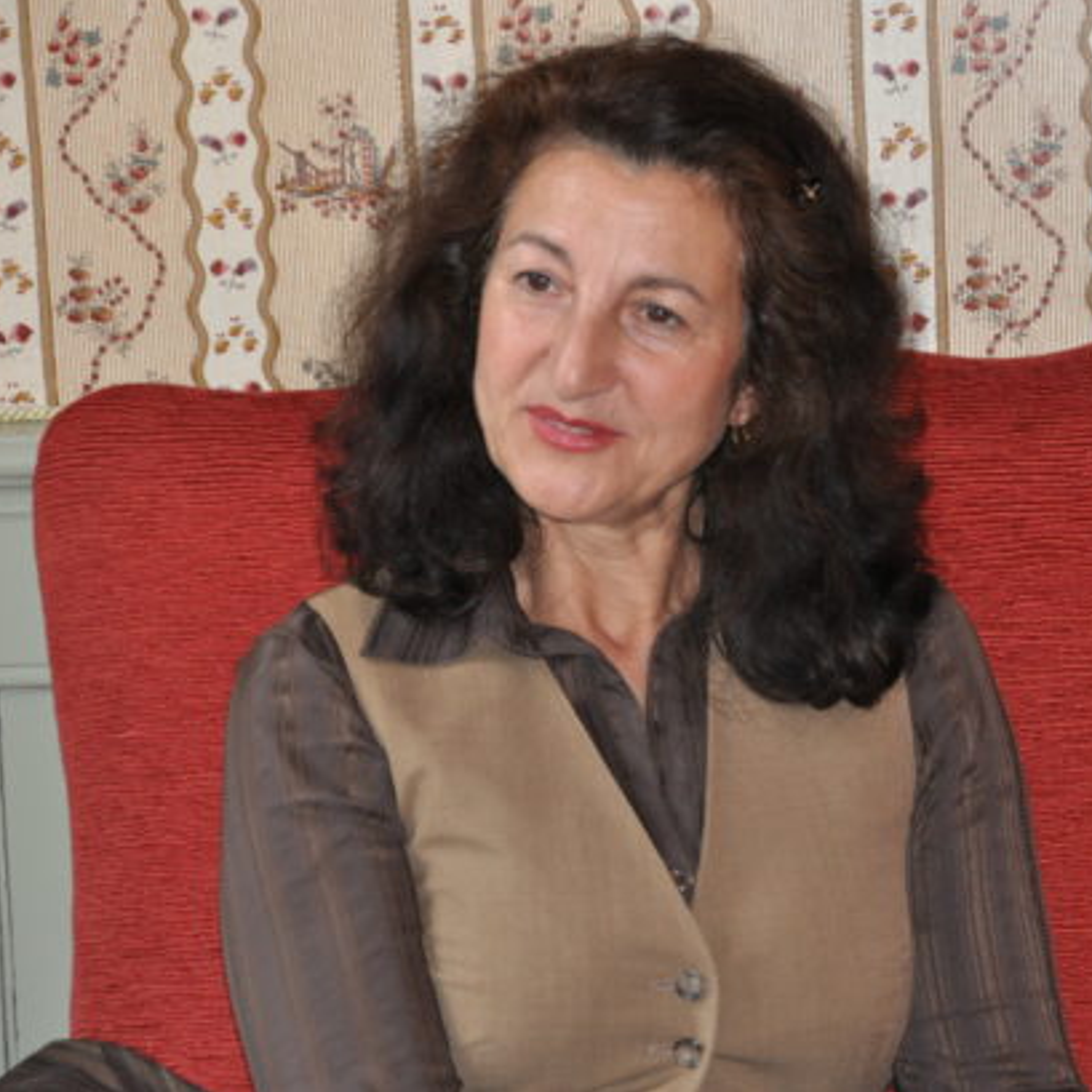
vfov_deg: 8.6
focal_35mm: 203
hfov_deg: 8.6
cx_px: 716
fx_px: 7232
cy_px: 545
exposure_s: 1/30
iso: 800
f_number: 5.3
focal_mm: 105
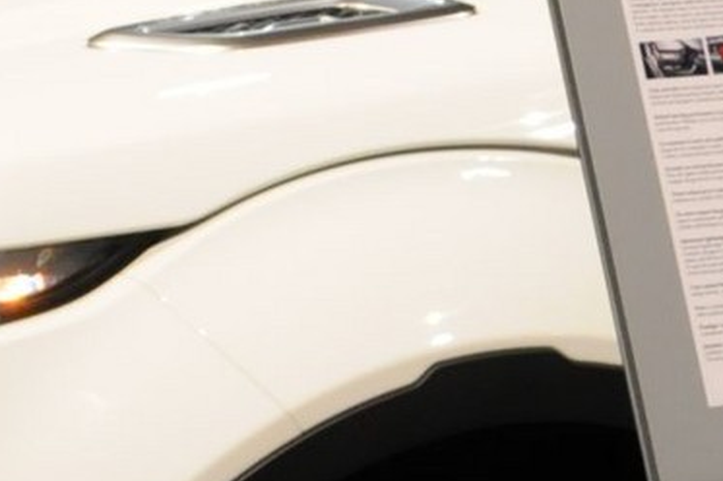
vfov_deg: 5.7
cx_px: 927
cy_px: 189
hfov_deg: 8.4
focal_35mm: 241
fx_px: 4836
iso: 800
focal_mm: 24
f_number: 5.6
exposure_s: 1/125
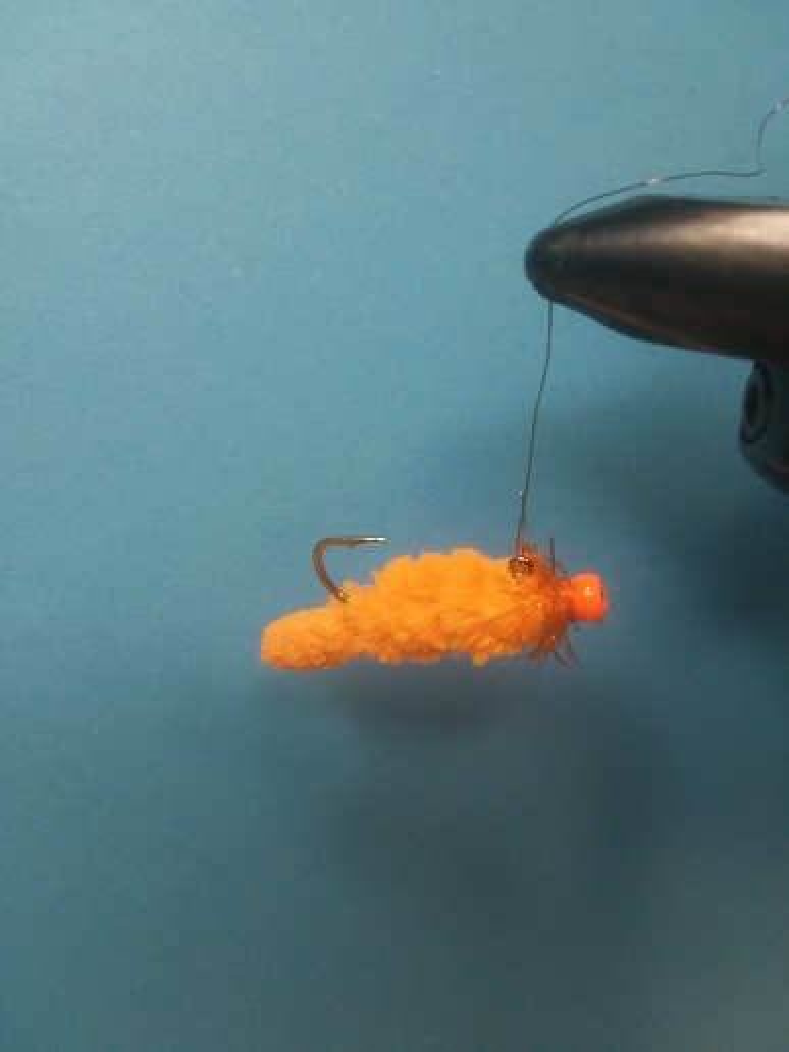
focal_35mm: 29
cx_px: 394
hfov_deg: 48.2
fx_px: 881
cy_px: 526
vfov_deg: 61.7
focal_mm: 2.47
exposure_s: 1/40
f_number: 1.9
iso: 40
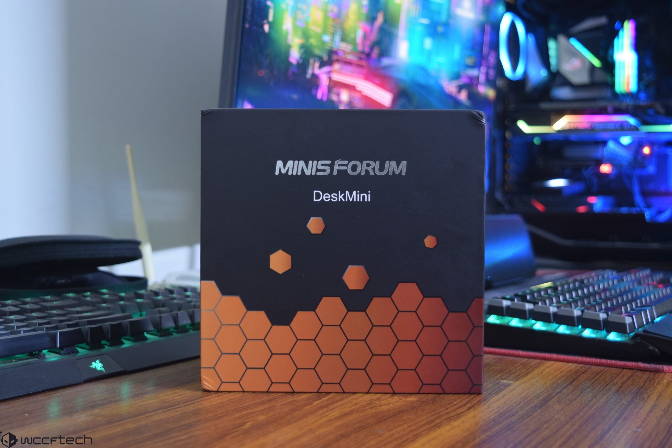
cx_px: 336
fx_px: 868
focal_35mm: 46
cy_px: 224
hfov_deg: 42.3
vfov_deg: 28.9
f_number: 4.2
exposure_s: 1/5
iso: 400
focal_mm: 31
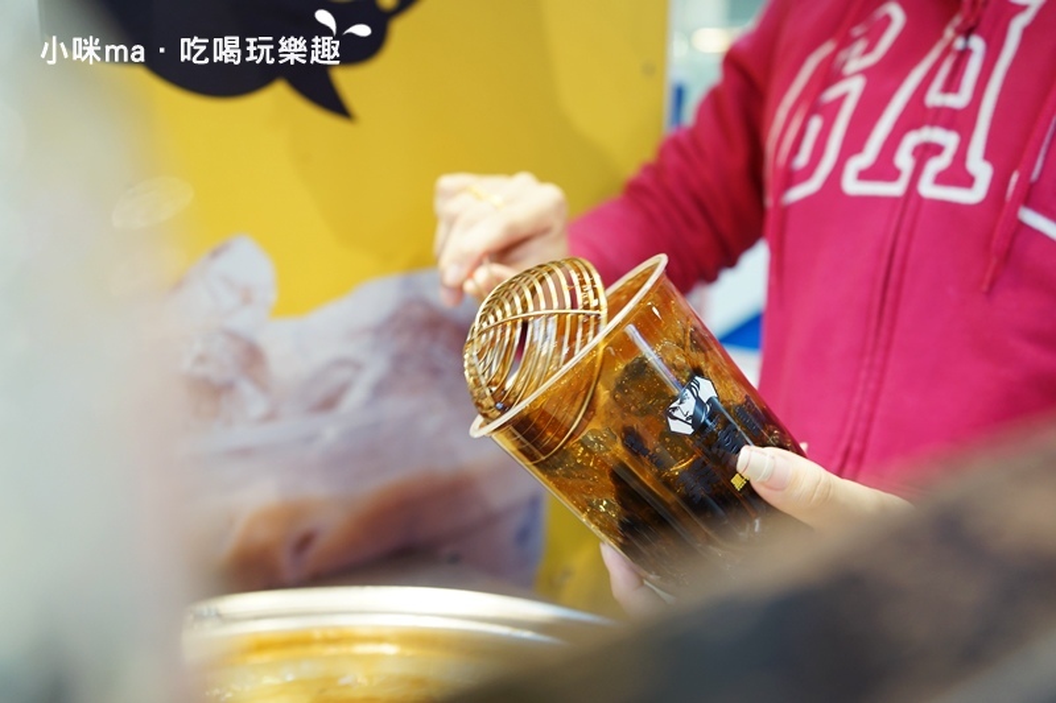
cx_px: 528
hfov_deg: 49.6
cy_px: 352
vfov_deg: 34.2
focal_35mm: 39
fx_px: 1144
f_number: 4
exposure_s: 1/60
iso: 500
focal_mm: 39
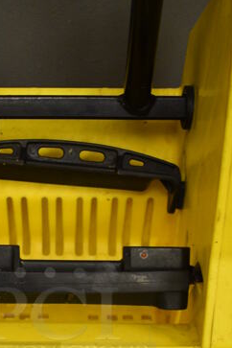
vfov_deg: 28.5
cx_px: 50
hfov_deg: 19.8
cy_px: 312
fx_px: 657
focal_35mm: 68
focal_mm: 18
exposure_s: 1/125
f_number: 3.5
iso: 900
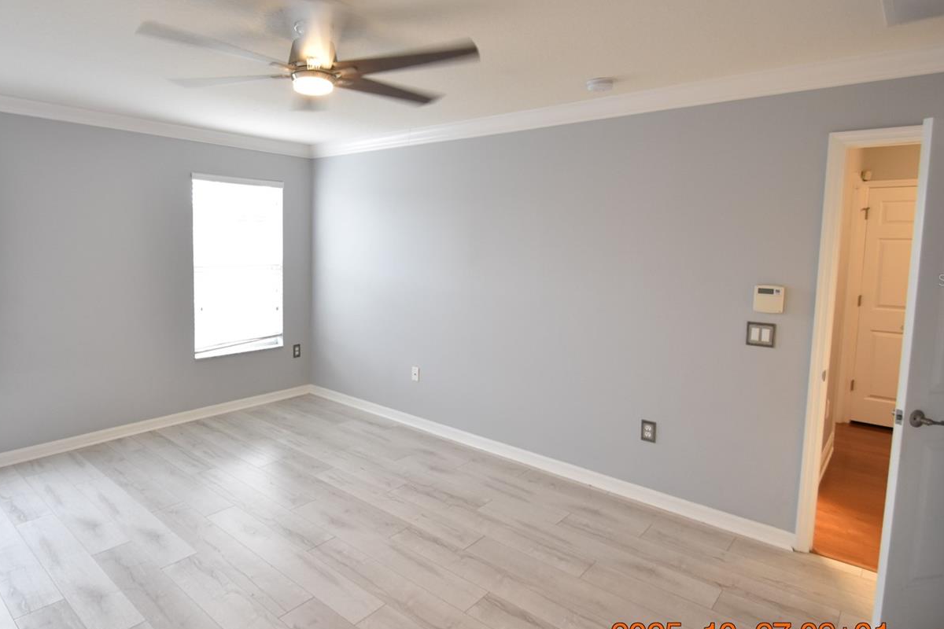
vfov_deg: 61.8
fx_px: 524
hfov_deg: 83.0
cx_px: 379
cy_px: 280
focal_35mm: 20
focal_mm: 10
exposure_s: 1/45
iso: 800
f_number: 3.5
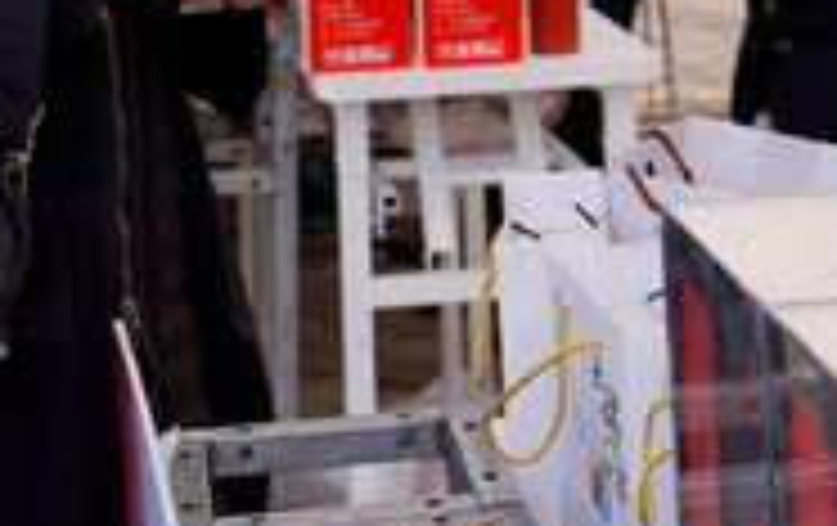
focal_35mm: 123
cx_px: 477
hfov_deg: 16.9
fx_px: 2811
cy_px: -432
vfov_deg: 10.1
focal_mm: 25
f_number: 4.5
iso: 100
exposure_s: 1/320
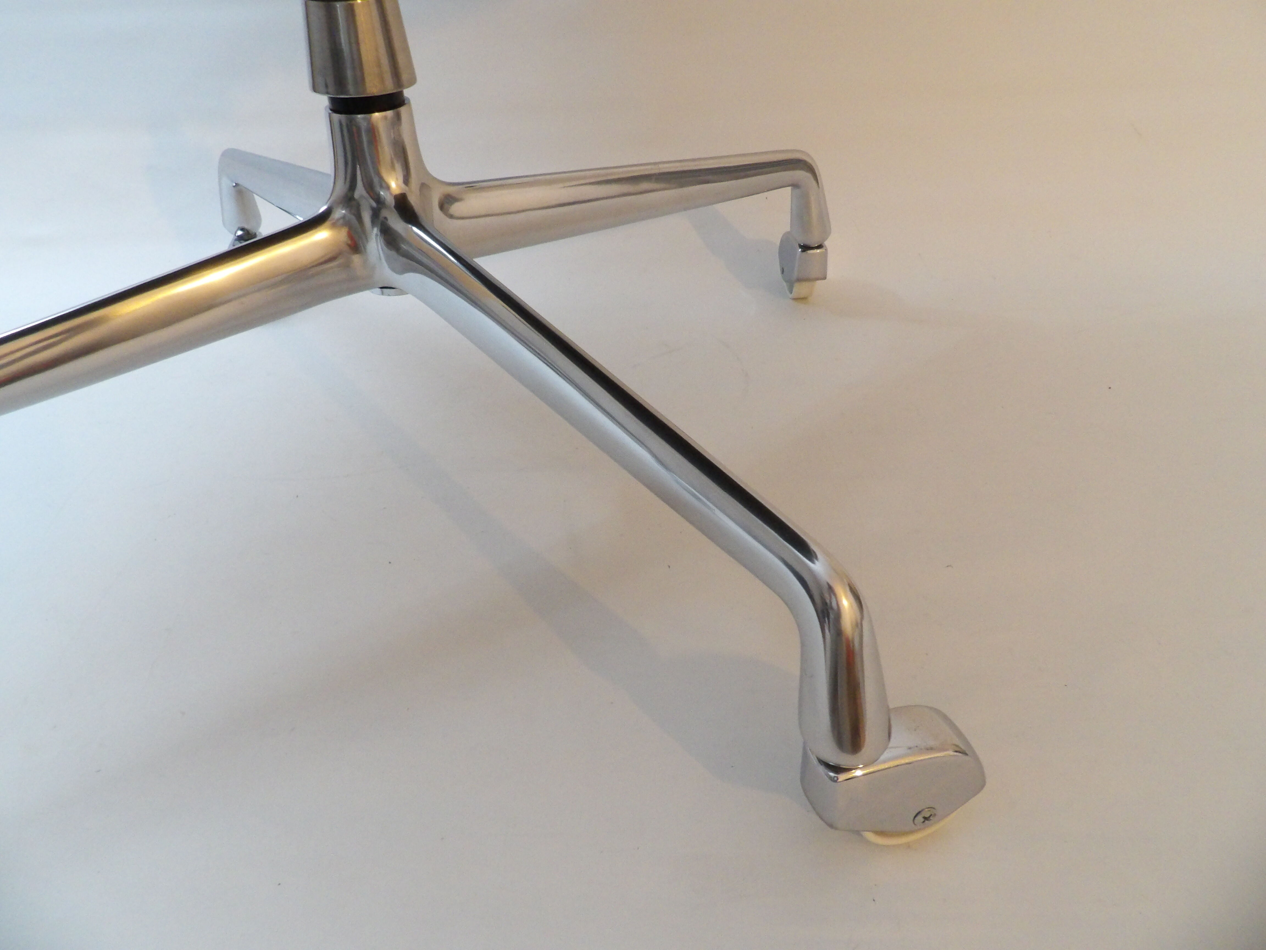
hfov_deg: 71.6
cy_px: 475
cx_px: 633
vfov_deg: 56.8
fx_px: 878
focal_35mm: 24
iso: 637
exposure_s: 1/60
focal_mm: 4.3
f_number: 2.8
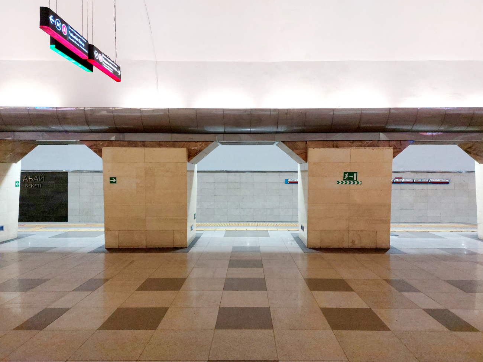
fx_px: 335
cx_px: 242
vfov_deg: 56.8
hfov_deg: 71.6
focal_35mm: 24
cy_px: 181
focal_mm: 5.23
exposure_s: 1/50
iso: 400
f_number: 1.8
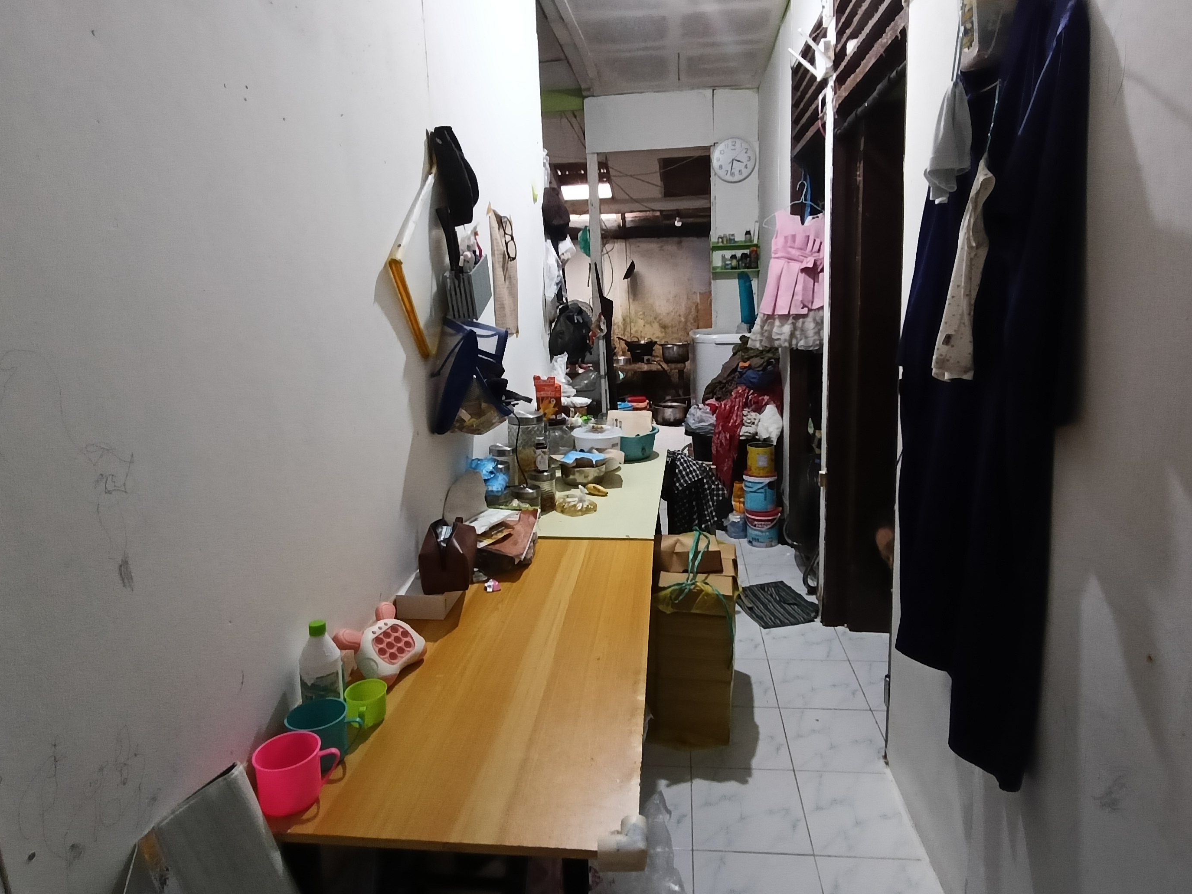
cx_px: 616
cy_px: 427
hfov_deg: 84.6
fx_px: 654
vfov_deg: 68.6
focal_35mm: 19
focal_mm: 1.68
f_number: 2.2
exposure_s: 1/33.3
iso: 500
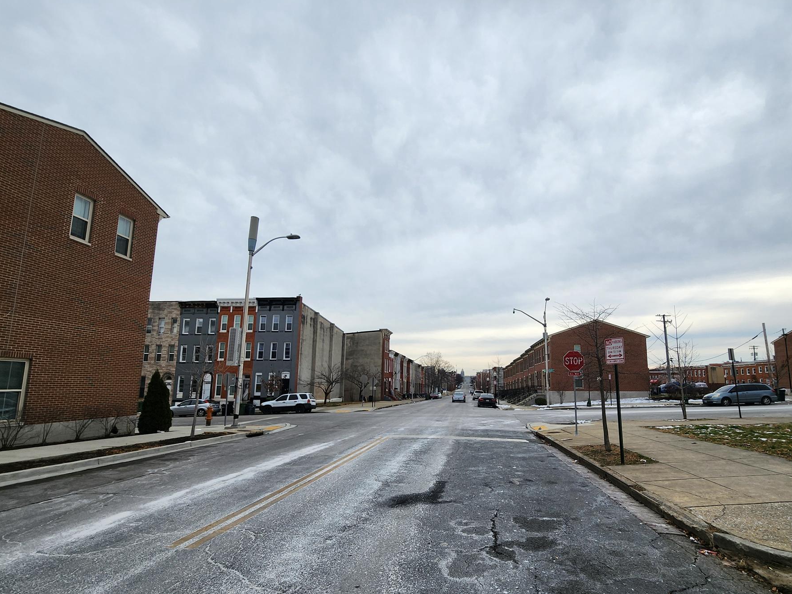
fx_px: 343
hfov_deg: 97.6
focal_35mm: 15
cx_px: 448
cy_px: 332
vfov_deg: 81.4
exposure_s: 1/1704
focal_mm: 2.2
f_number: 2.2
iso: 50
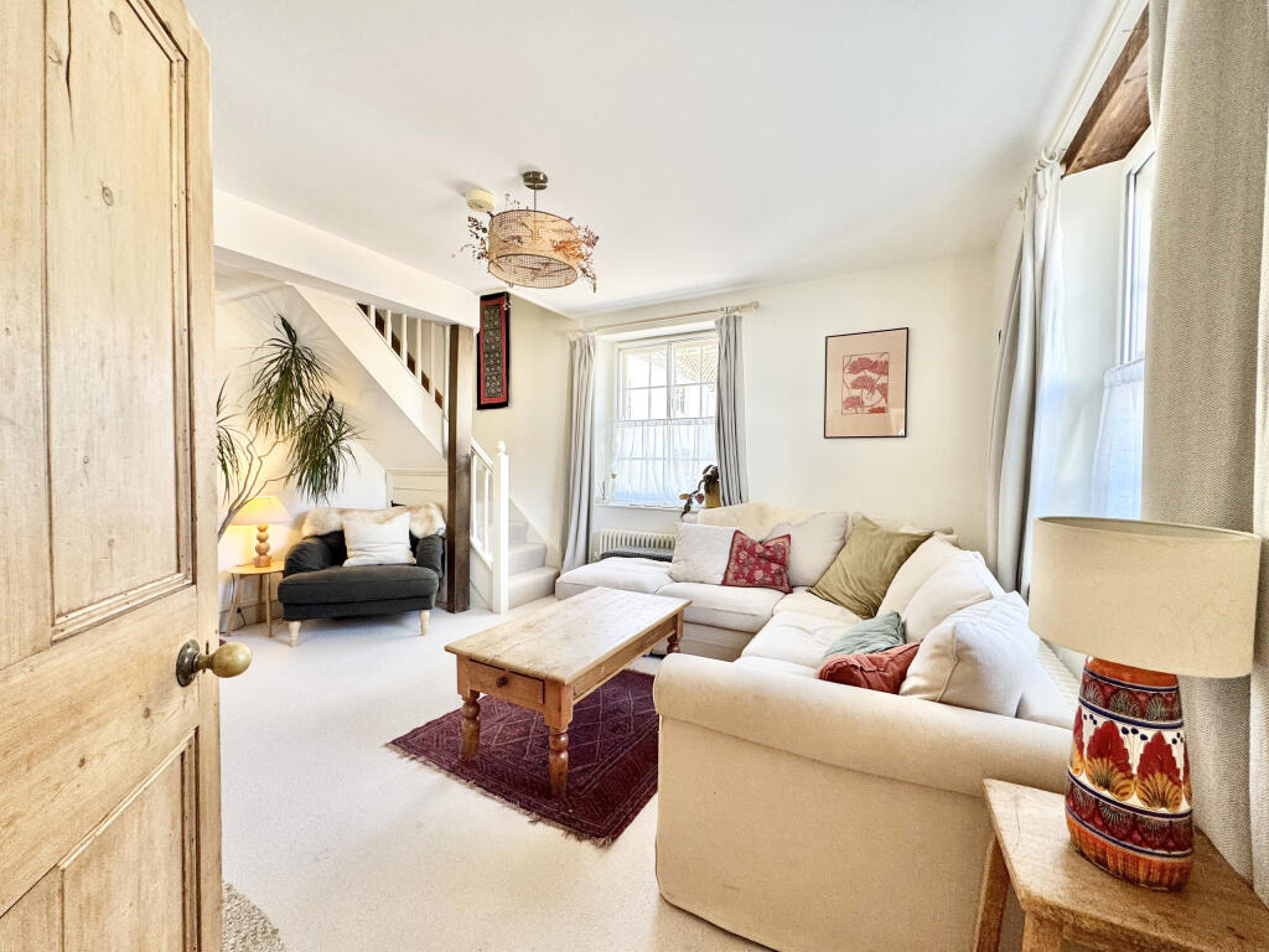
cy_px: 476
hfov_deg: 102.1
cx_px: 634
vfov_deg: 85.7
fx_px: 513
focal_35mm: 14
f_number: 2.2
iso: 125
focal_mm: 2.22
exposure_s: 1/100
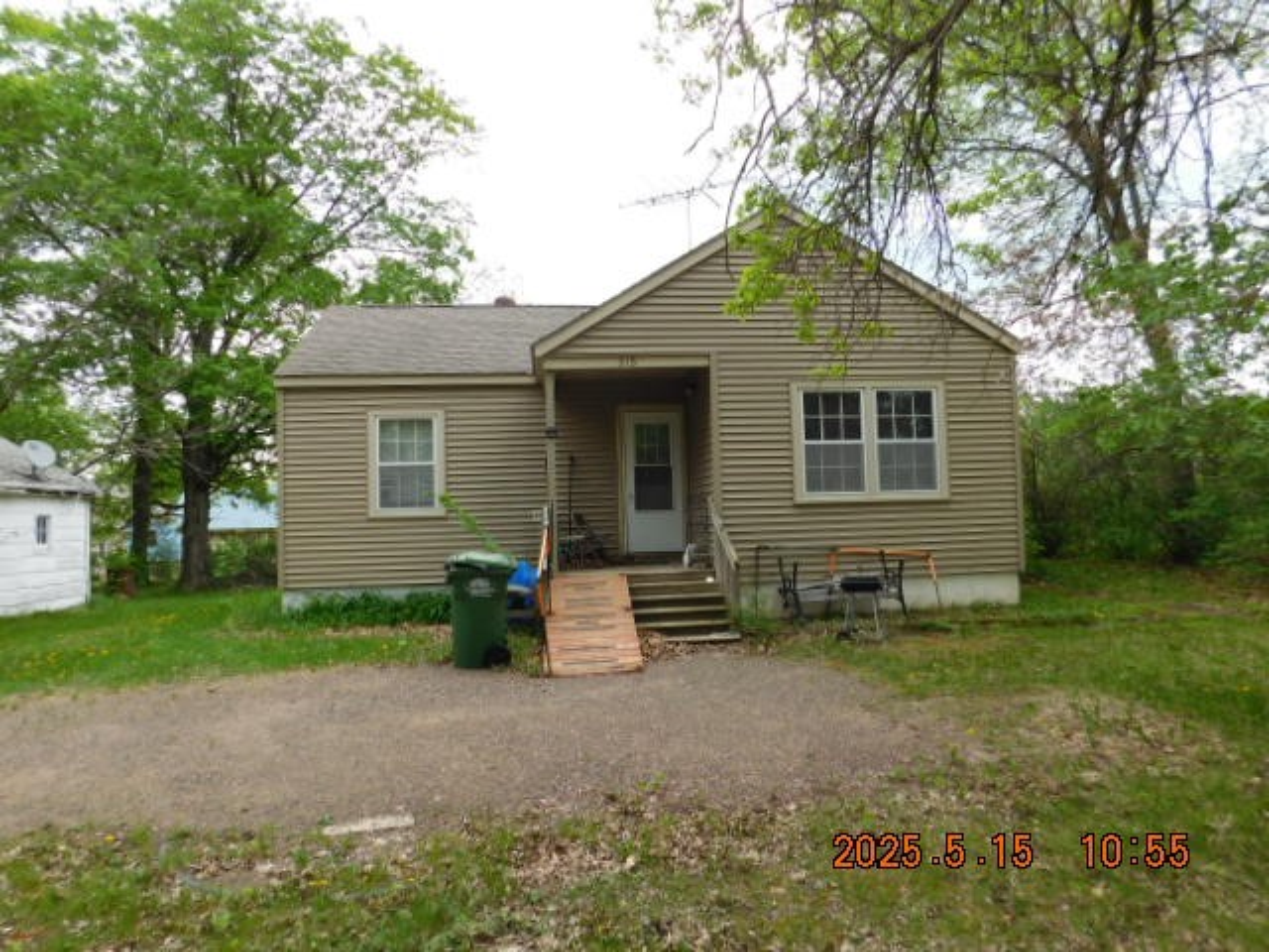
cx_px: 634
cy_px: 476
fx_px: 843
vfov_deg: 58.9
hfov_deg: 73.9
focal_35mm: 23
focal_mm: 4
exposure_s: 1/500
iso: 125
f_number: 3
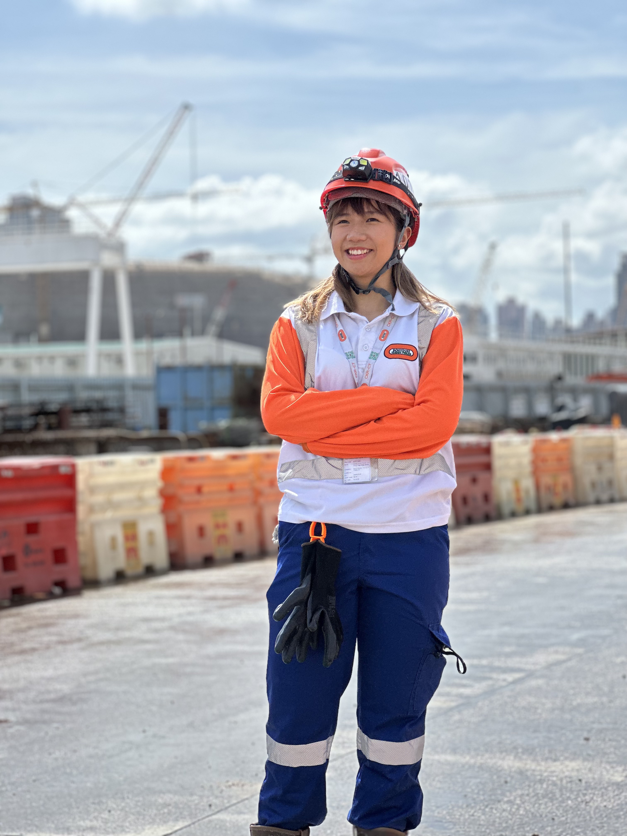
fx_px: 1860
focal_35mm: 77
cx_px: 314
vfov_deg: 25.3
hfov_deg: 19.1
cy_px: 418
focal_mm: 9
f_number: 2.8
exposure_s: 1/1085
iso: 32
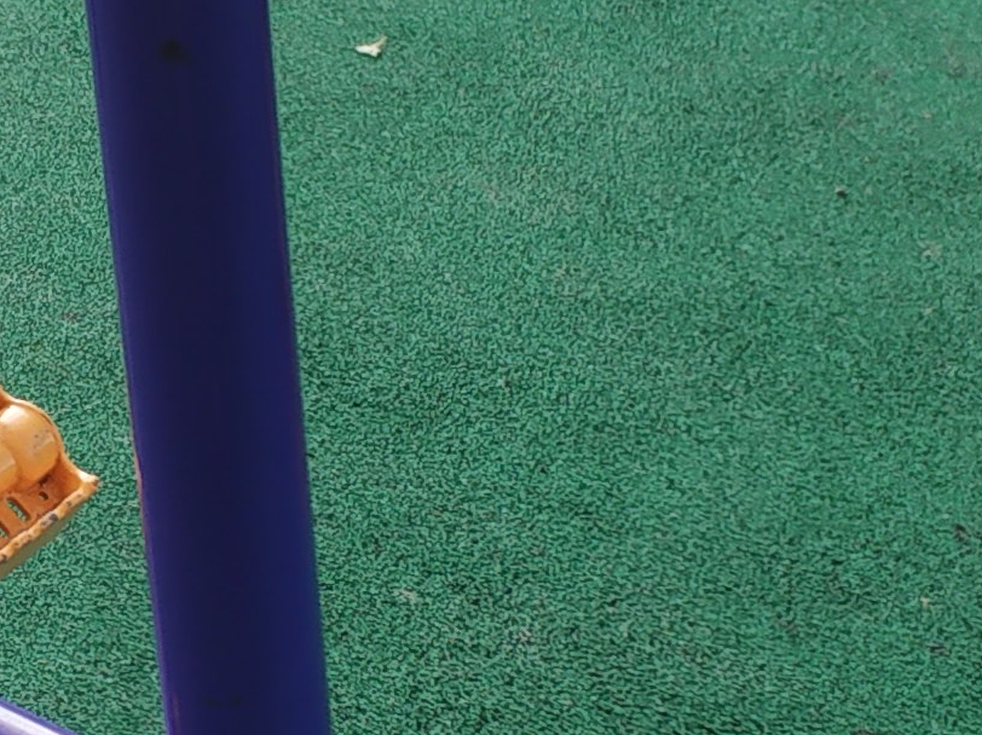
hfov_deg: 14.5
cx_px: 28
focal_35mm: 134
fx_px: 3799
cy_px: 369
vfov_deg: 11.1
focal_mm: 3.82
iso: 108
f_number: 1.8
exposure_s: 1/100
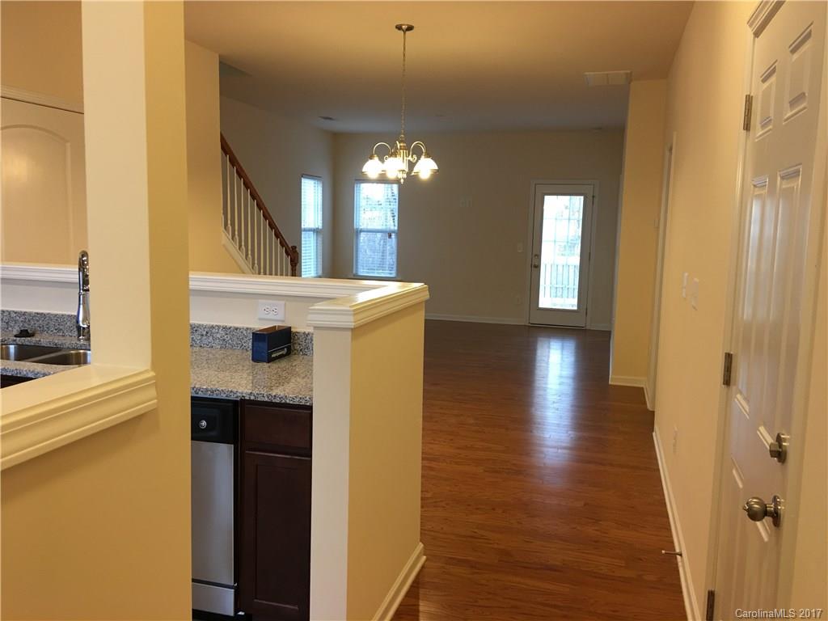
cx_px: 414
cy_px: 310
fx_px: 694
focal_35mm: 29
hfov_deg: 61.7
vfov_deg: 48.2
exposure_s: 1/15
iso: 40
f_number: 2.2
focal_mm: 4.15
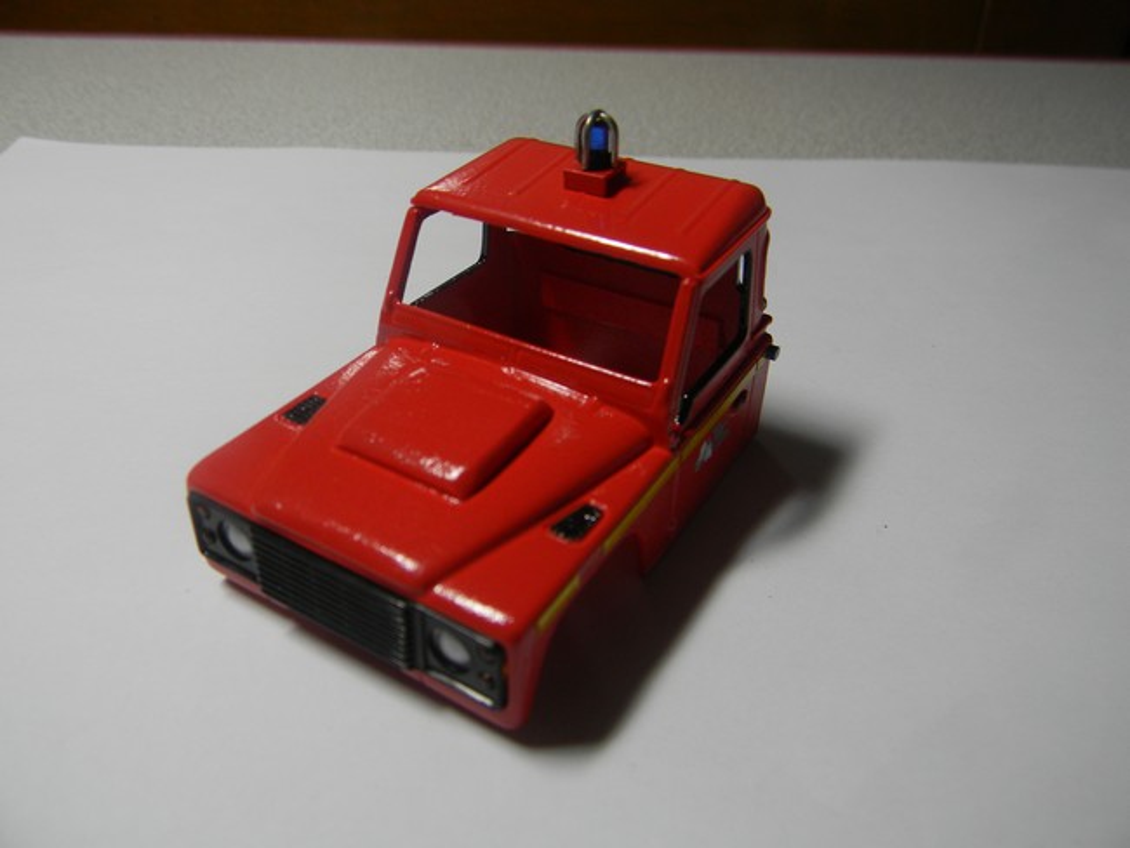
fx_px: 914
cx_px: 565
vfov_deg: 49.8
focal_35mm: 28
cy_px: 424
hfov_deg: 63.4
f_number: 3.5
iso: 88
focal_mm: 5
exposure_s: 1/30
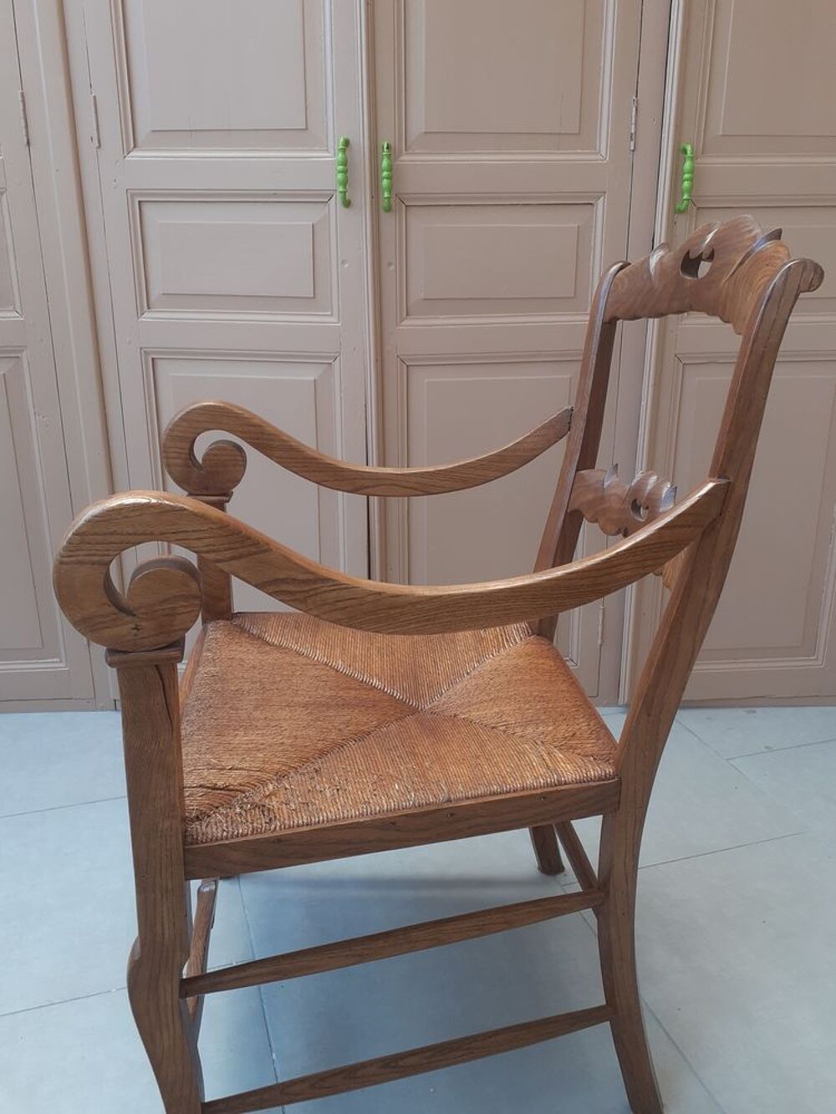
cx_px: 418
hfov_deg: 51.4
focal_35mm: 27
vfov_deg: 65.3
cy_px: 557
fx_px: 869
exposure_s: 1/103
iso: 40
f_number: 1.9
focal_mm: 3.6
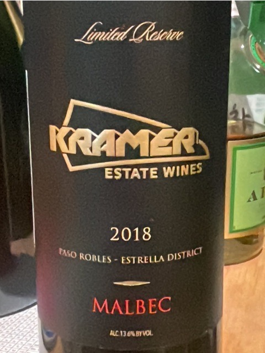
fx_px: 306
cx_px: 132
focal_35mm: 30
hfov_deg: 46.8
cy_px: 176
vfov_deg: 60.0
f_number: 2.4
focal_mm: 1.54
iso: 1250
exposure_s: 1/40
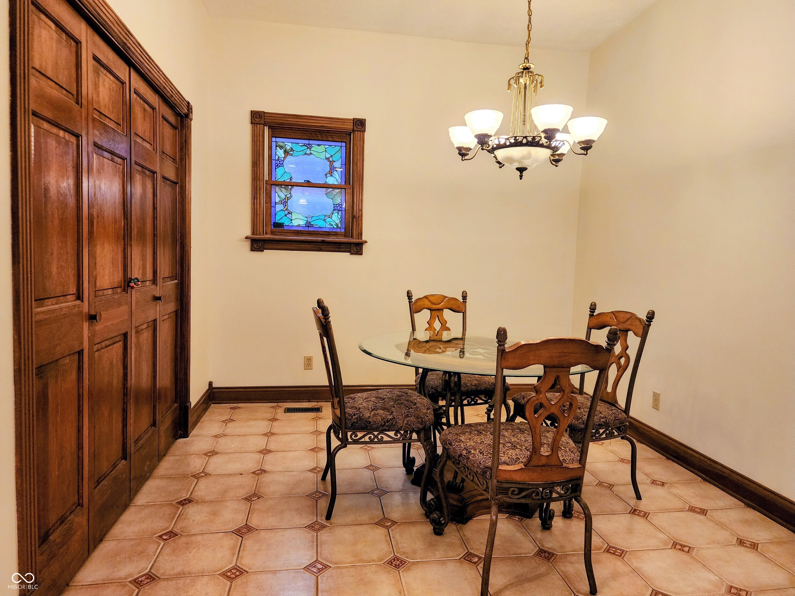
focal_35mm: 23
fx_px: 528
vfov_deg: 58.9
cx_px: 398
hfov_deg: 73.9
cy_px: 298
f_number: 1.8
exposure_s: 1/120
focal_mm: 6.4
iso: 400
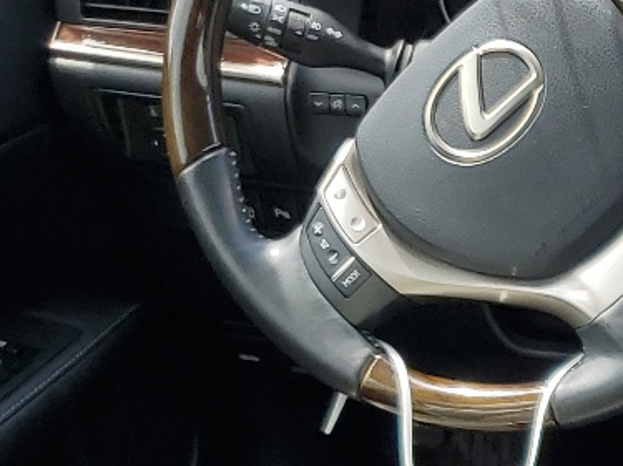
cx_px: 990
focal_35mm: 111
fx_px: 1997
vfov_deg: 12.7
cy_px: 680
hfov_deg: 16.0
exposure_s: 1/370
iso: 50
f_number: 1.5
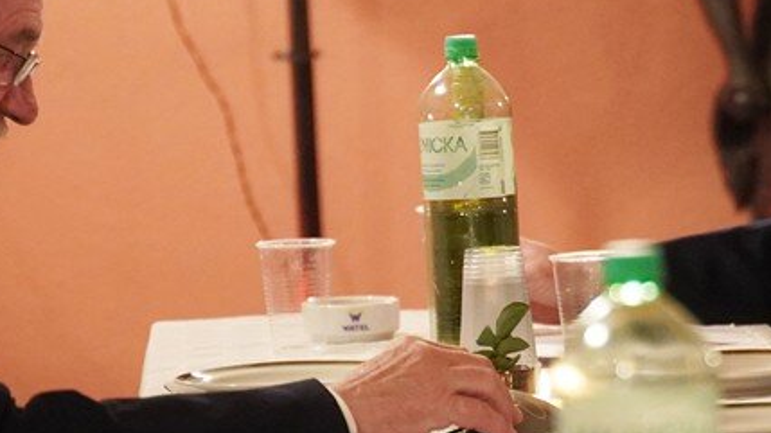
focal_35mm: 281
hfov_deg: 7.7
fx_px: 5748
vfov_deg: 4.3
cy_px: 278
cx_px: 534
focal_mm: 75
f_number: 2.8
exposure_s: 1/60
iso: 2000
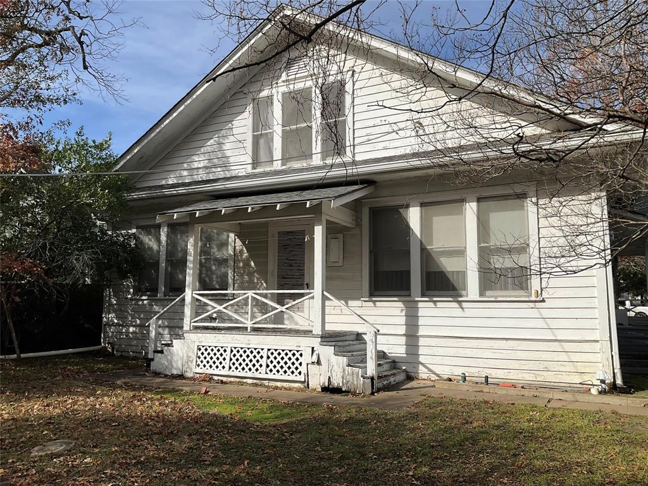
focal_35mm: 29
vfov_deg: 48.2
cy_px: 243
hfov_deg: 61.7
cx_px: 324
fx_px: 543
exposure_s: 1/2801
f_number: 1.8
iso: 25
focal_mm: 3
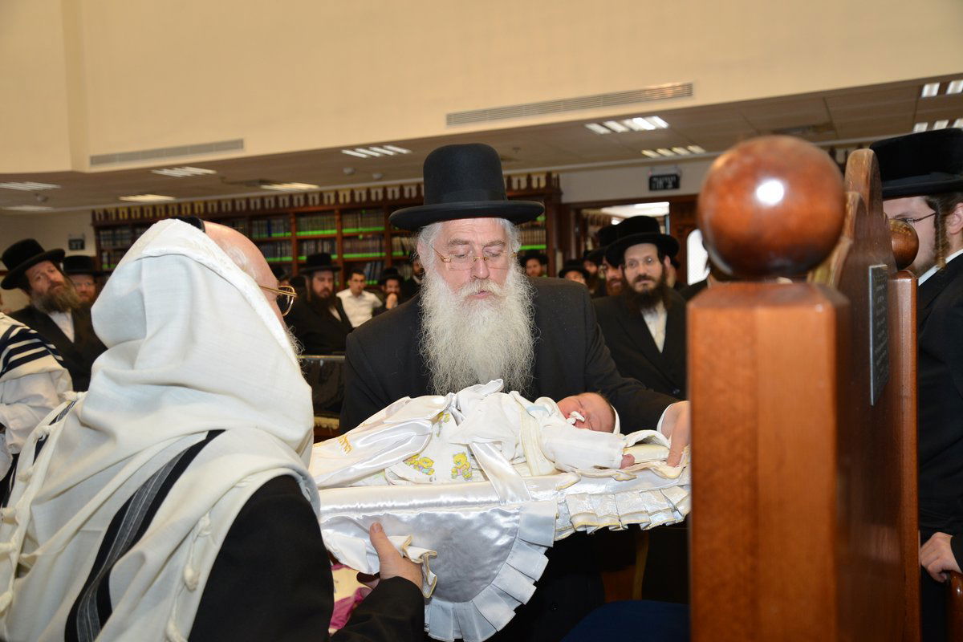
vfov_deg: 41.1
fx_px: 856
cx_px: 482
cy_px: 321
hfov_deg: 58.7
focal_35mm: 32
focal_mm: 32
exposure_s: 1/125
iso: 800
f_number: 5
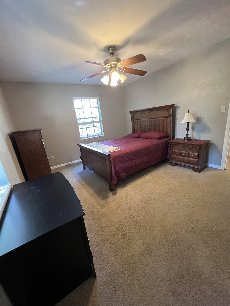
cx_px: 115
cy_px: 153
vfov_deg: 106.2
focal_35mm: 13
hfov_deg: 89.9
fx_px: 115
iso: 500
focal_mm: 1.57
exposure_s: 1/60
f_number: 1.8
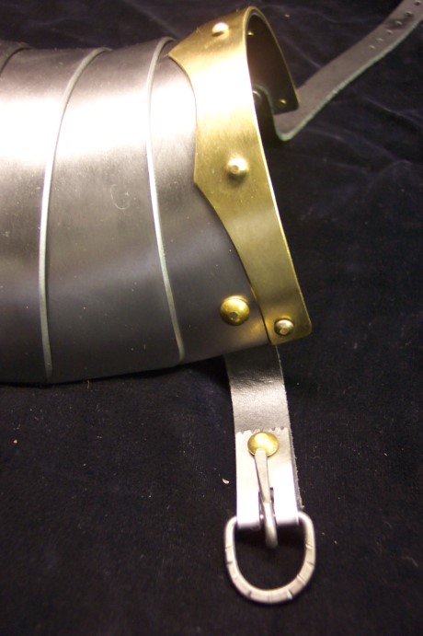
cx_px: 212
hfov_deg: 35.0
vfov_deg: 50.7
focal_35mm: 38
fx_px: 670
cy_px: 318
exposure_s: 1/8
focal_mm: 8
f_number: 2.8
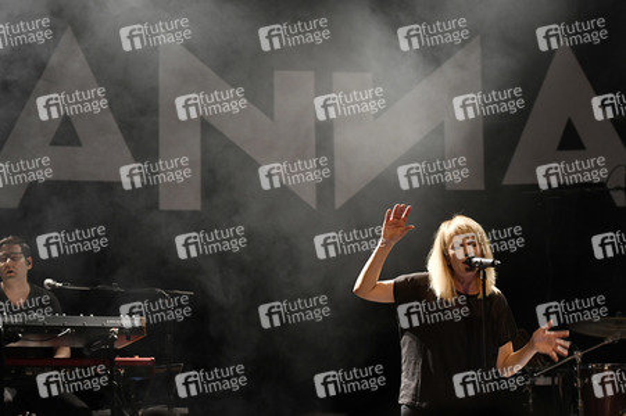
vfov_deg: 17.0
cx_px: 313
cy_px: 208
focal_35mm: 80
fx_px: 1390
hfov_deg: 25.4
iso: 2500
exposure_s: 1/200
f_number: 2.8
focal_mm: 80
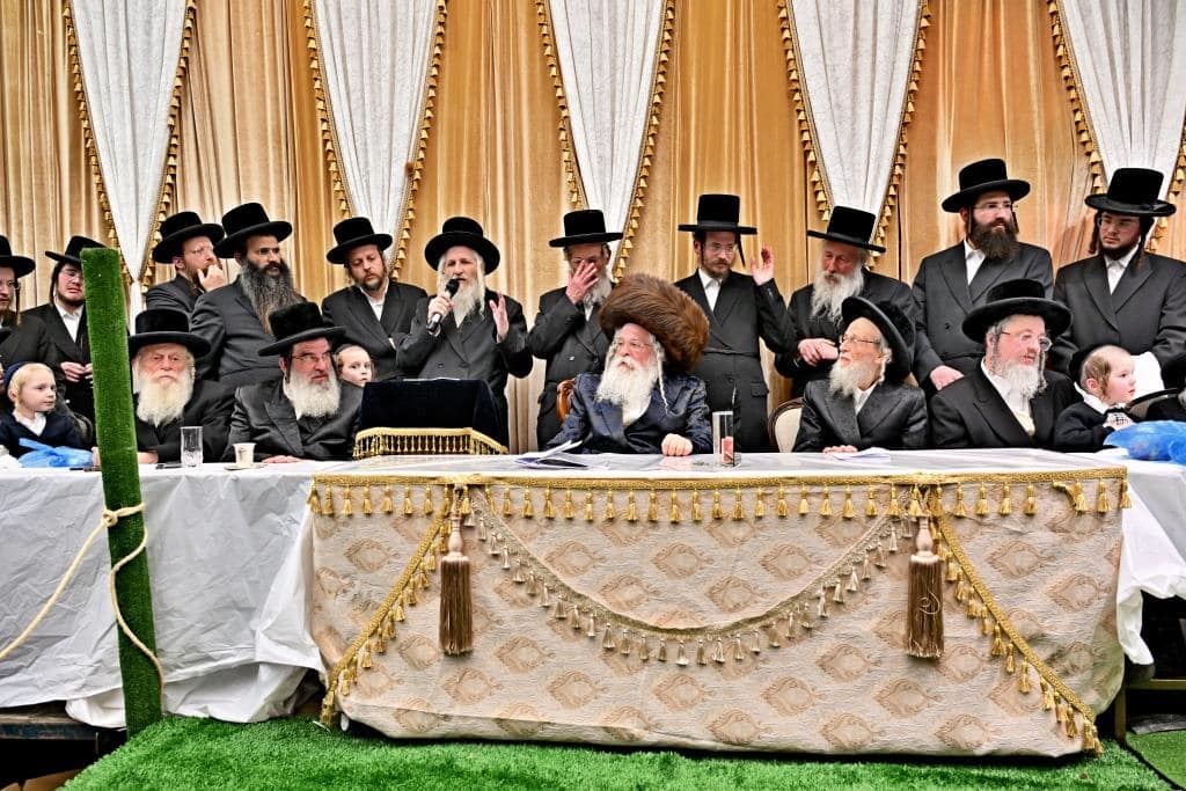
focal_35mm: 26
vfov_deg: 49.6
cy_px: 396
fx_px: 857
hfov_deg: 69.4
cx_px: 593
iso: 1000
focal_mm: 26
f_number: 4
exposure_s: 1/200
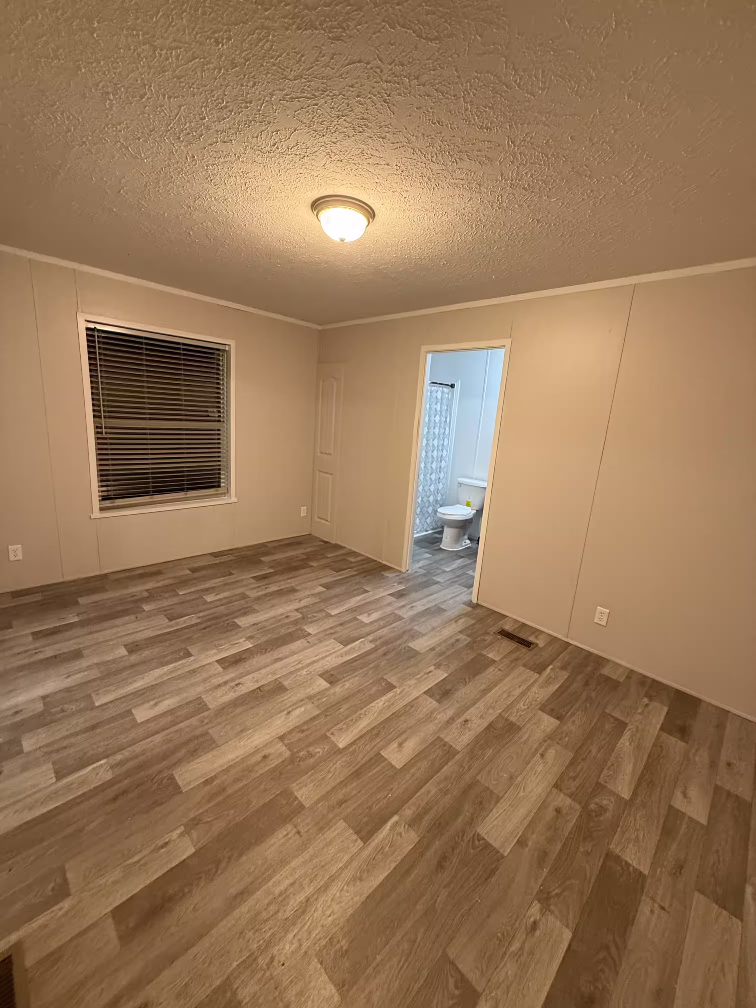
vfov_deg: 102.1
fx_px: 408
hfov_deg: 85.7
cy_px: 504
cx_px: 378
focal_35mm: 14
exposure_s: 1/60
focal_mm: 2.22
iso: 400
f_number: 2.2
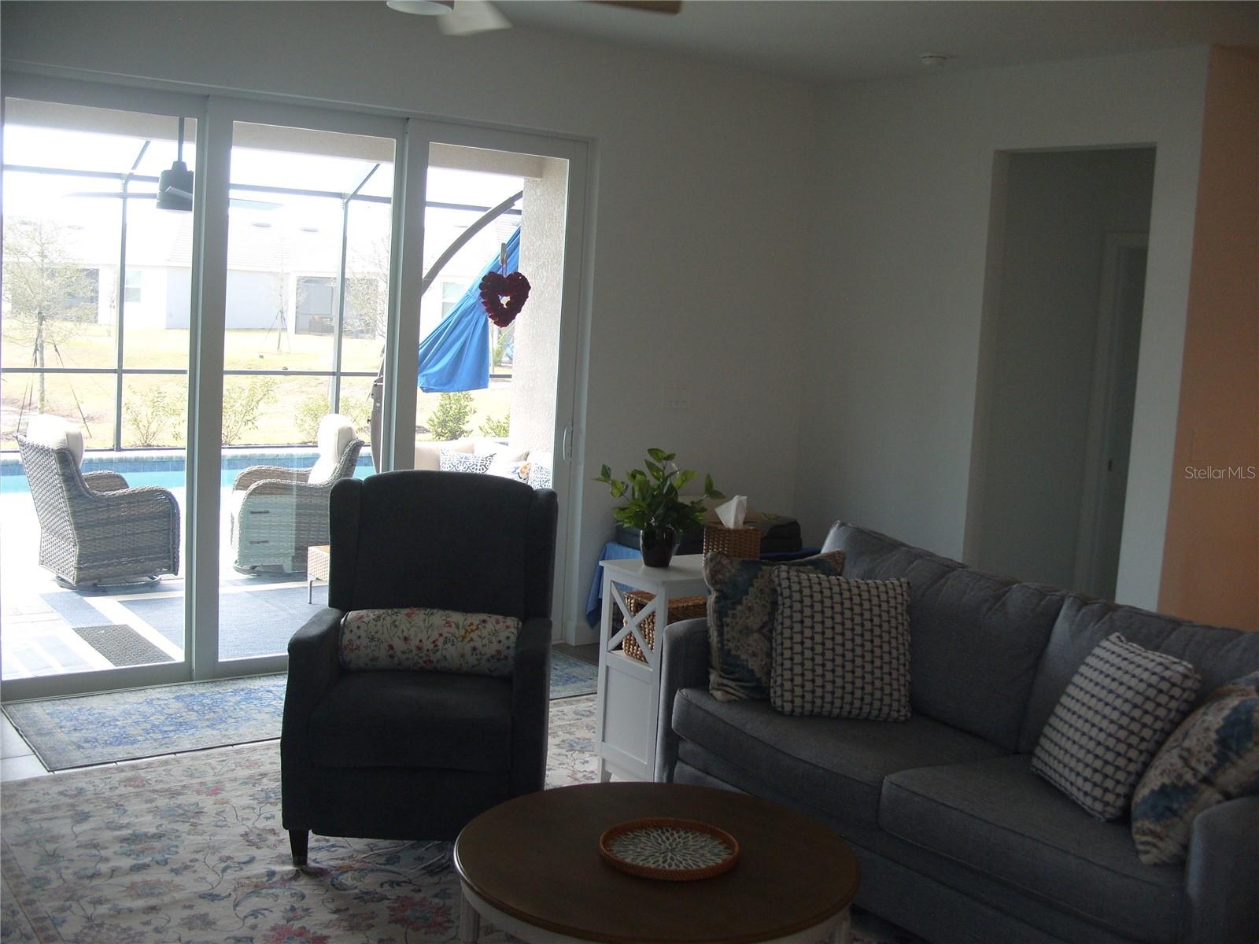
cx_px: 630
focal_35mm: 35
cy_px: 472
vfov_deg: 40.7
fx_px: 1273
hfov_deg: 52.6
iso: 100
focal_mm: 7.8
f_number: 2.8
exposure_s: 1/90
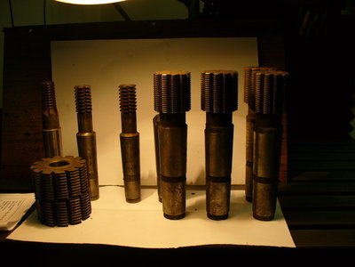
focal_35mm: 37
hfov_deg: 50.1
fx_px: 379
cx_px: 178
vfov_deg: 38.7
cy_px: 134
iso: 80
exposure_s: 1/80
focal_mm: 6.1
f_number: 2.8
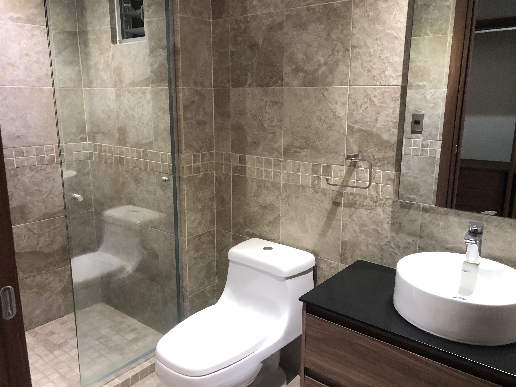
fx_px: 417
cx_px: 258
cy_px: 194
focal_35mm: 28
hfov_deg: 63.4
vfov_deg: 49.7
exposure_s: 1/15
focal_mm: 4
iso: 64
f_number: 1.8
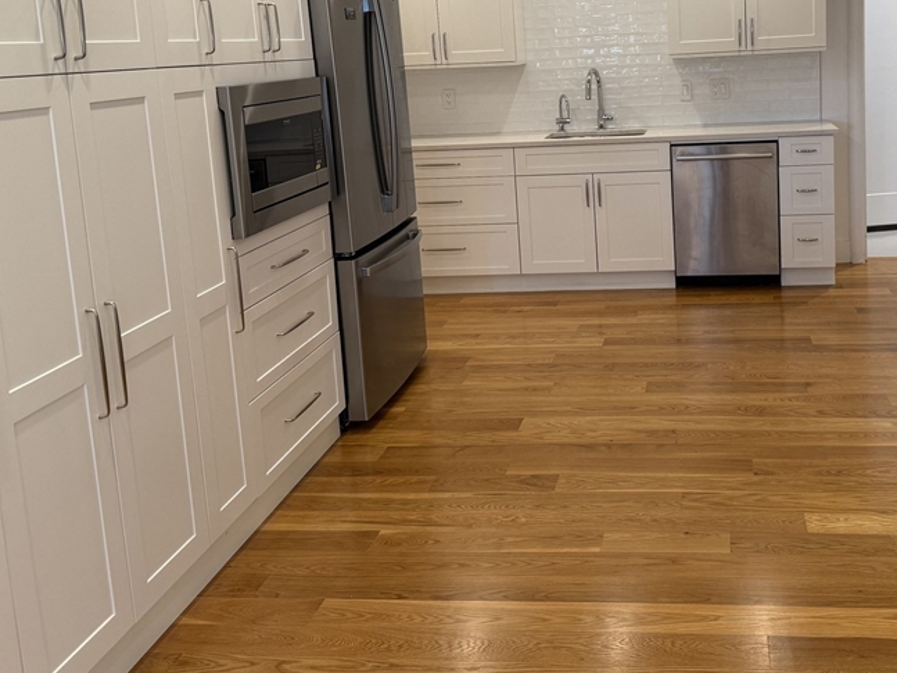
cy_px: 173
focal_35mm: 38
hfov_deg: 48.2
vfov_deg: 36.9
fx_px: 985
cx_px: 598
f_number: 1.78
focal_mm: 6.76
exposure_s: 1/60
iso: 160
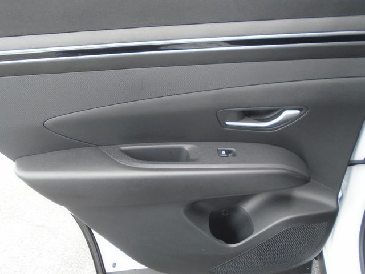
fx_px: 274
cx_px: 182
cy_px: 137
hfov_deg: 67.3
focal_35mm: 26
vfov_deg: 53.1
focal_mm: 4.6
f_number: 3.2
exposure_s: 1/40
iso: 100
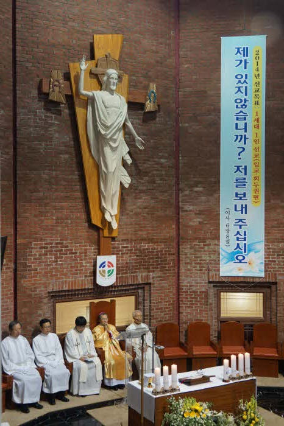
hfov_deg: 29.8
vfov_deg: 43.6
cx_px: 142
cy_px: 213
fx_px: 533
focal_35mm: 45
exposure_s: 1/15
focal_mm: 30
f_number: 4.5
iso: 250
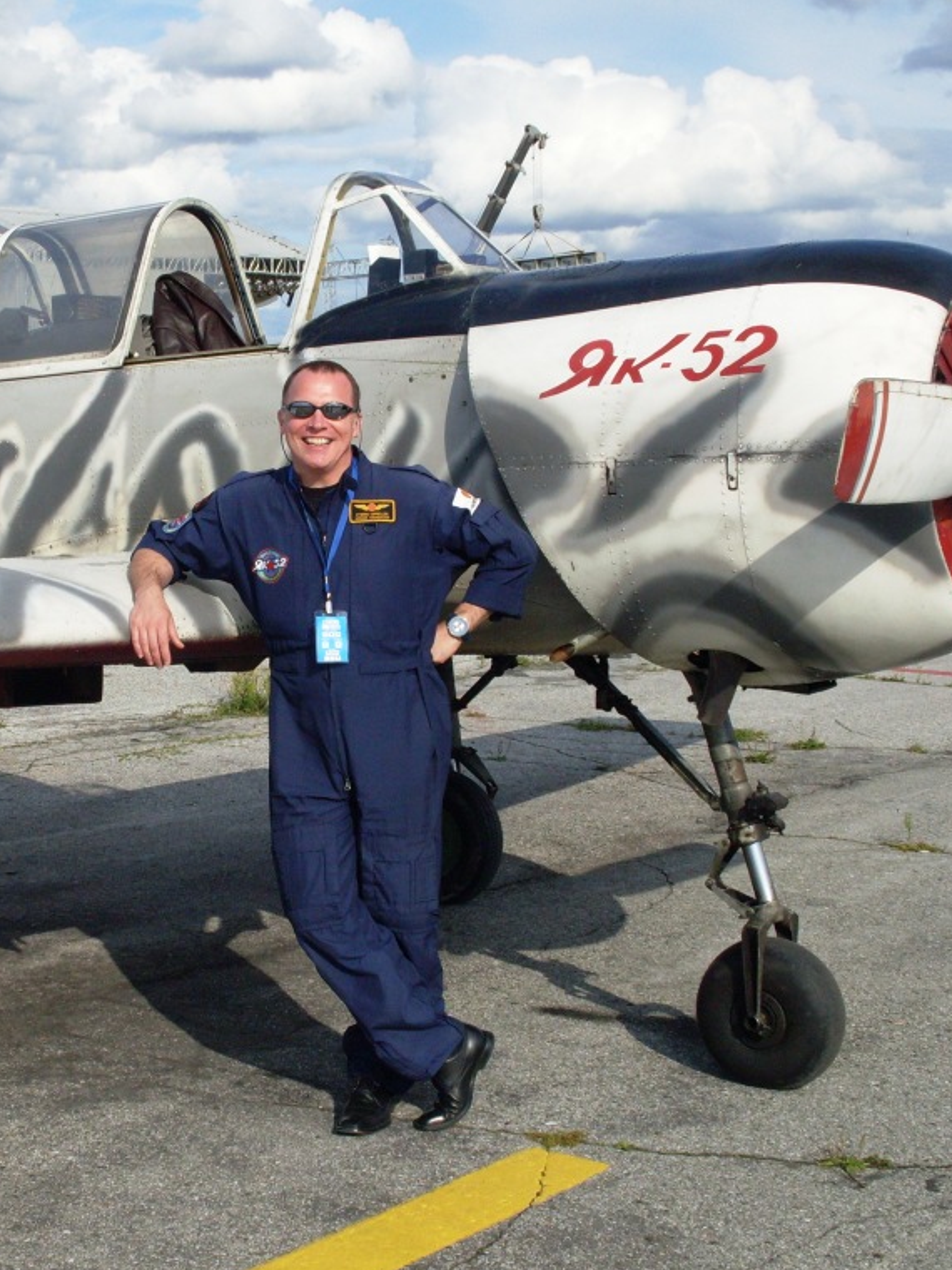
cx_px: 266
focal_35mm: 66
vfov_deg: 29.4
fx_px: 2420
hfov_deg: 22.1
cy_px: 640
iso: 80
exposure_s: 1/250
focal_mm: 8.1
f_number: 9.1
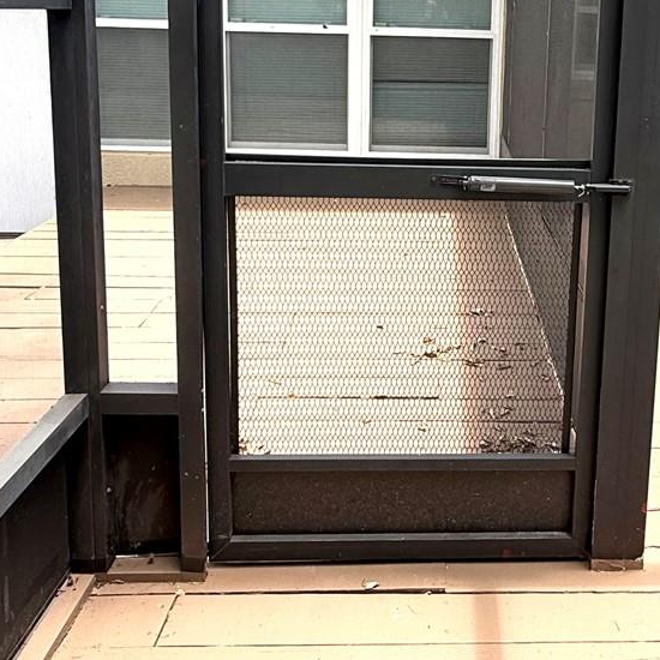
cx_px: 475
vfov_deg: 43.5
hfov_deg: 44.8
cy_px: 115
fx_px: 777
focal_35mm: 36
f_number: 2.2
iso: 50
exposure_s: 1/212
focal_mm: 2.22
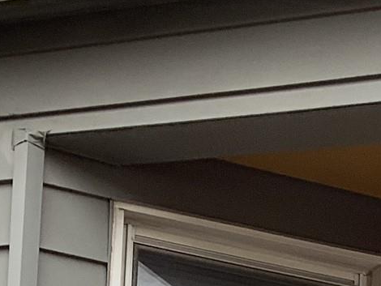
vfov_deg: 10.0
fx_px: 1487
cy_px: 617
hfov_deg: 14.4
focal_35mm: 135
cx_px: 370
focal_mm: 3.3
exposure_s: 1/120
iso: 64
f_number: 2.4
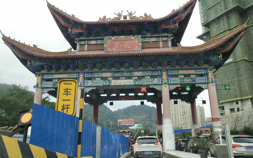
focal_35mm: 32
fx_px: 221
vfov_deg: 39.4
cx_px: 126
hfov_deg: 59.7
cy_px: 87
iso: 104
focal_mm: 3.95
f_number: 1.8
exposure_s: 1/282
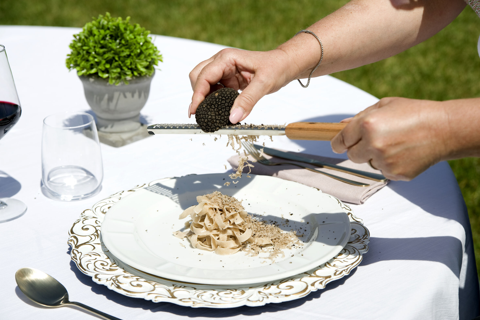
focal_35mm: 71
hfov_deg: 28.5
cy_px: 162
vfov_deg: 19.2
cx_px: 241
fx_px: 947
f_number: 6.3
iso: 200
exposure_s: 1/1600
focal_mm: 70
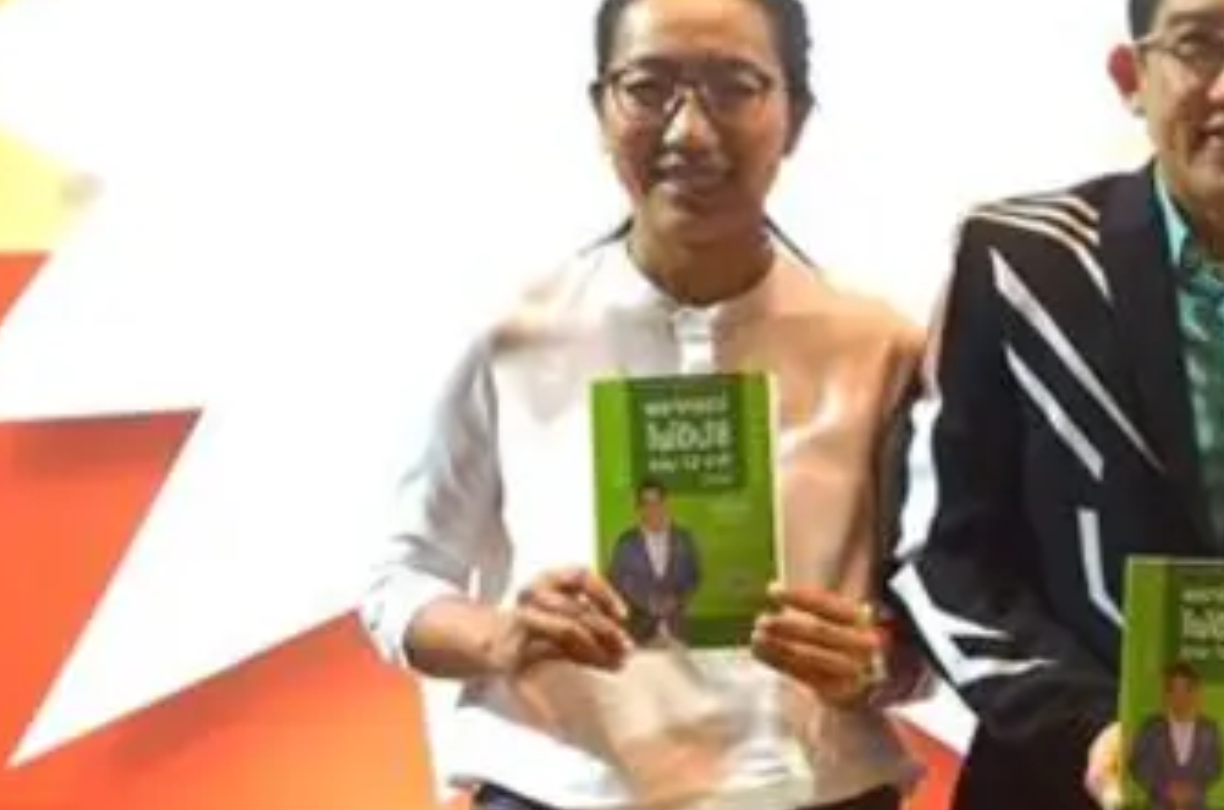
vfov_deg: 14.9
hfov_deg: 21.7
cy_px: 509
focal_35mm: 91
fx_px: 3087
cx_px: 1198
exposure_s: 1/125
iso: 800
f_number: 3.8
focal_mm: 26
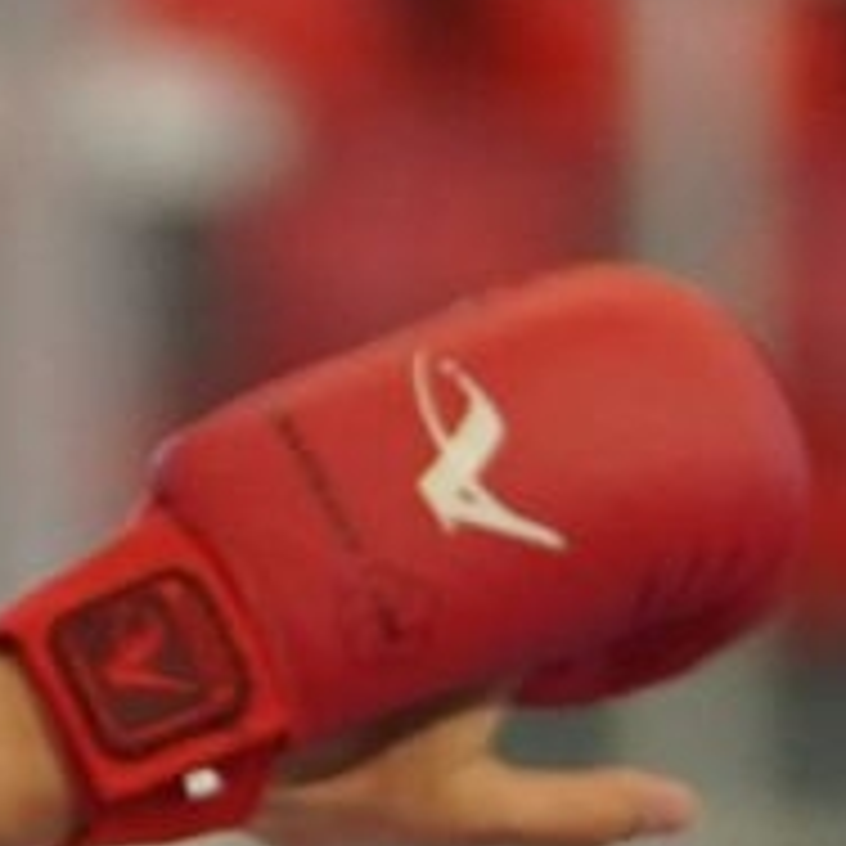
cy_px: 1854
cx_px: -684
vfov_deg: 1.3
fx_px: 37798
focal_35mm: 1367
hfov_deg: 1.3
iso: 2500
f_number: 2.8
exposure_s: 1/1000
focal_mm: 168
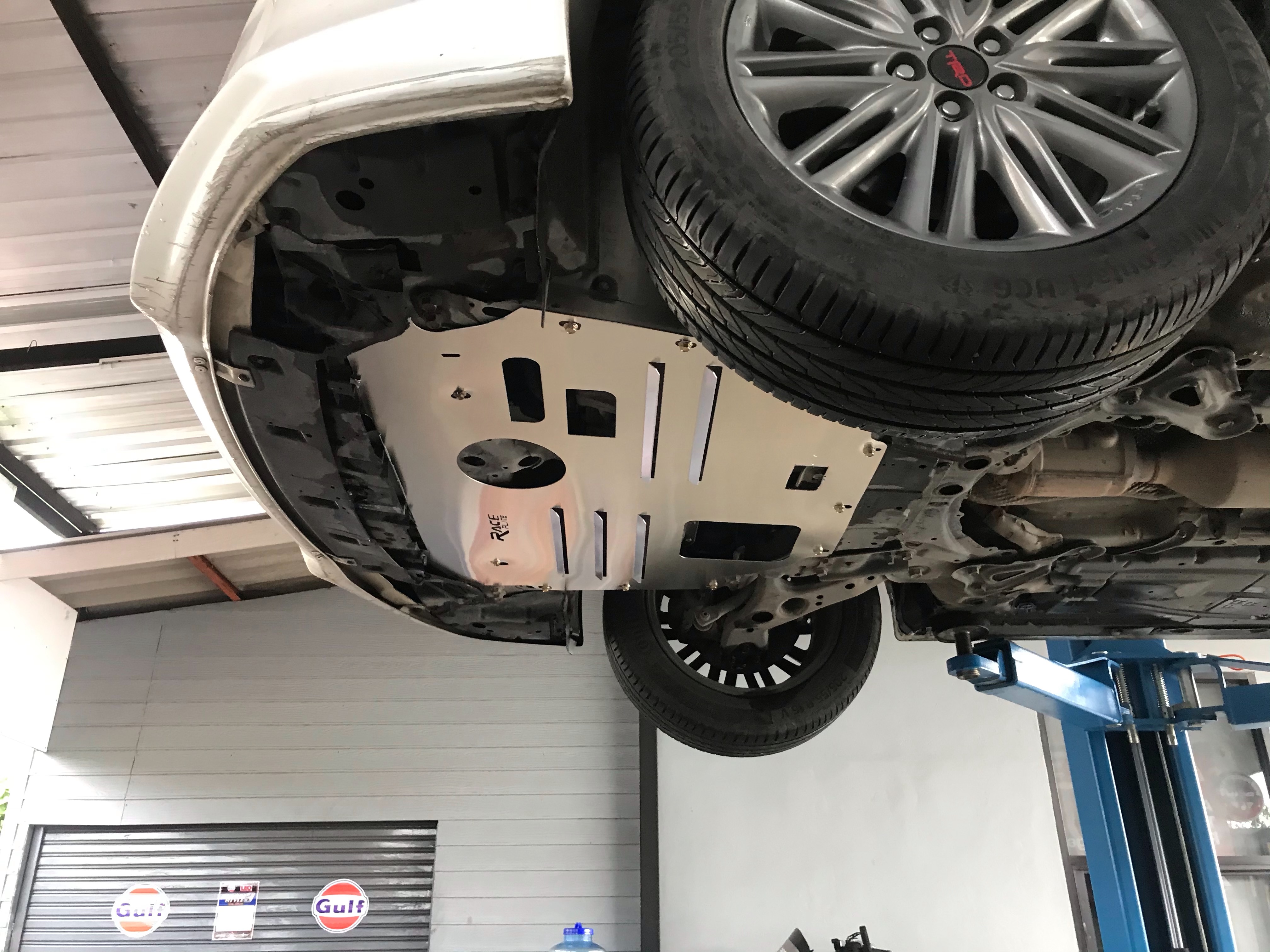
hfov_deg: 63.4
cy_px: 476
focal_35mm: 28
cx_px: 635
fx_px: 1027
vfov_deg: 49.7
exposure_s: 1/17
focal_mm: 3.99
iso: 64
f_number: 1.8
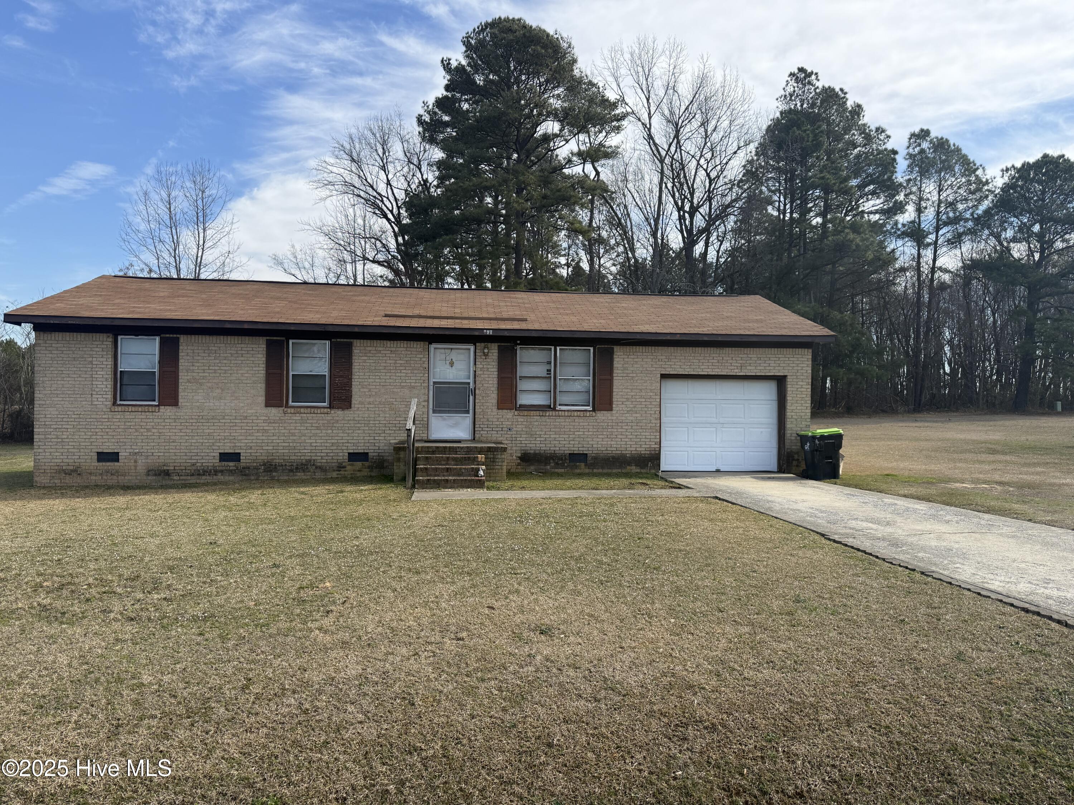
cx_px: 537
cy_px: 402
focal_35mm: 24
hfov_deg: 71.6
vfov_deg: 56.8
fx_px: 745
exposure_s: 1/3279
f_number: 1.78
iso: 100
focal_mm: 6.76
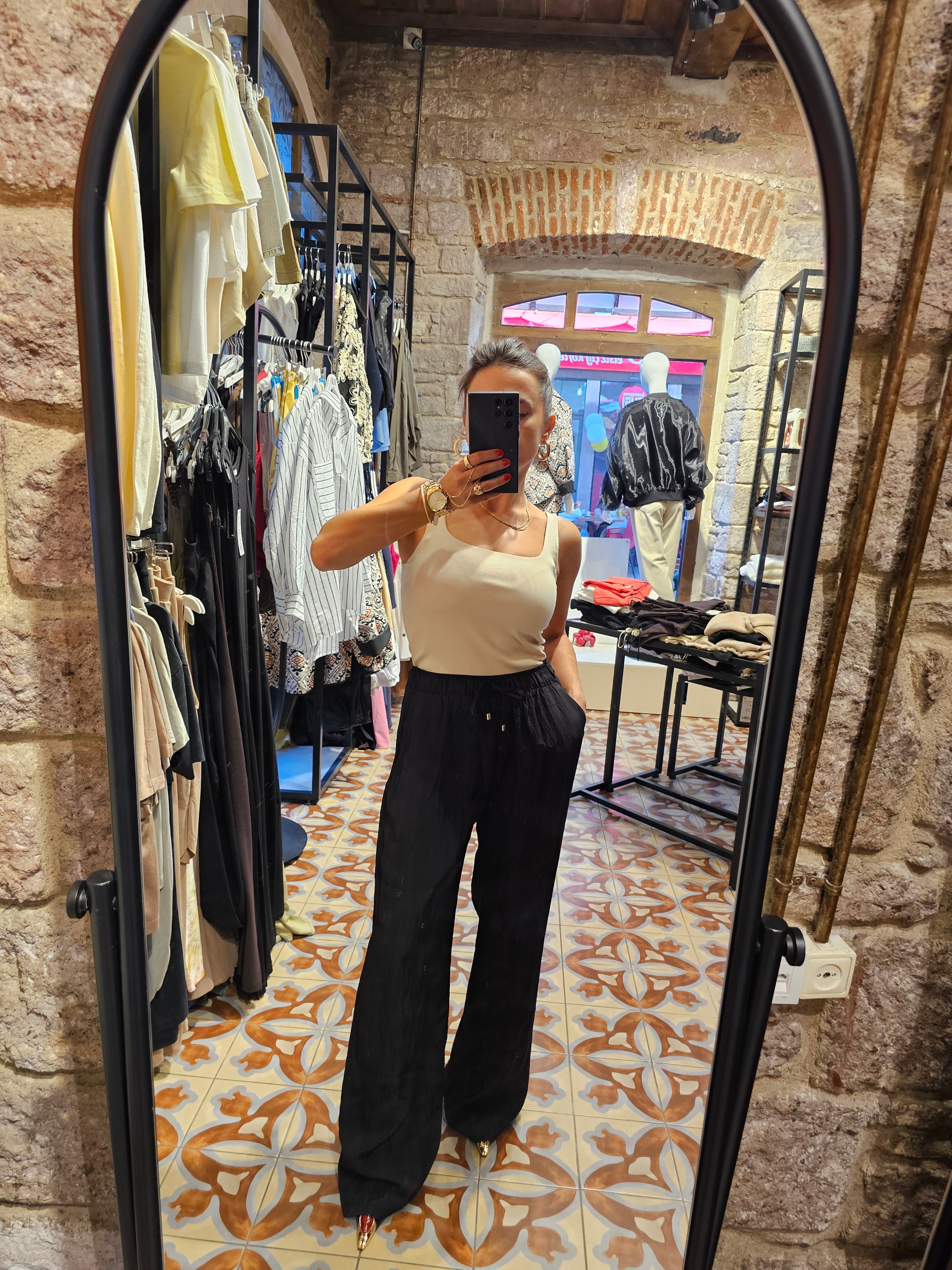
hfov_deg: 58.9
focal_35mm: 23
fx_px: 843
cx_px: 476
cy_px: 635
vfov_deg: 73.9
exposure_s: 1/100
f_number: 1.7
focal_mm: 6.3
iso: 160
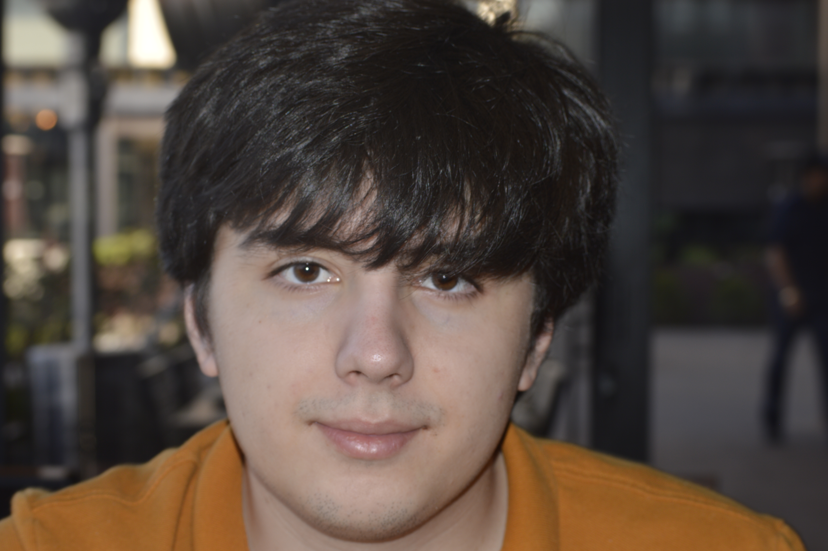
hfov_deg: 24.6
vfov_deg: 16.5
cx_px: 414
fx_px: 1896
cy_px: 276
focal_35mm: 82
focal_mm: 55
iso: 100
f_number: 8
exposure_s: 1/60
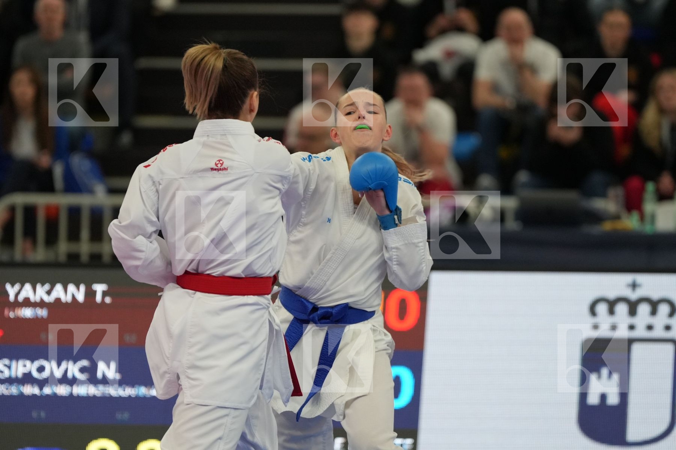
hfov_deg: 6.9
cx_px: 338
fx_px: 5633
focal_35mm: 300
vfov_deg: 4.6
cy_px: 225
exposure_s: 1/1000
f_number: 2.8
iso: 1600
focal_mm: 200
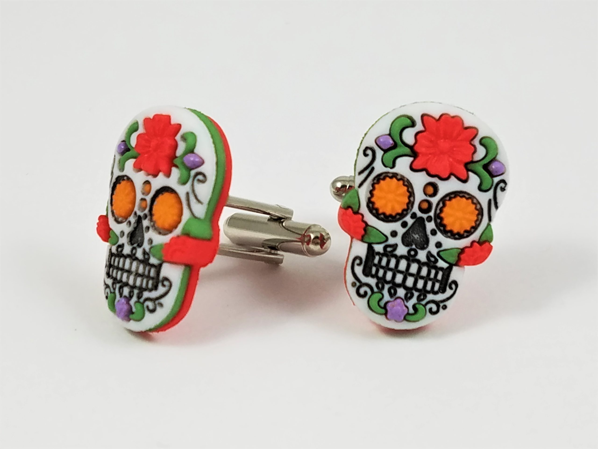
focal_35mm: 26
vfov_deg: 53.1
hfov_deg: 67.3
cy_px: 224
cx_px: 299
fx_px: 449
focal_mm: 4.2
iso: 64
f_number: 1.7
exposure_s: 1/120
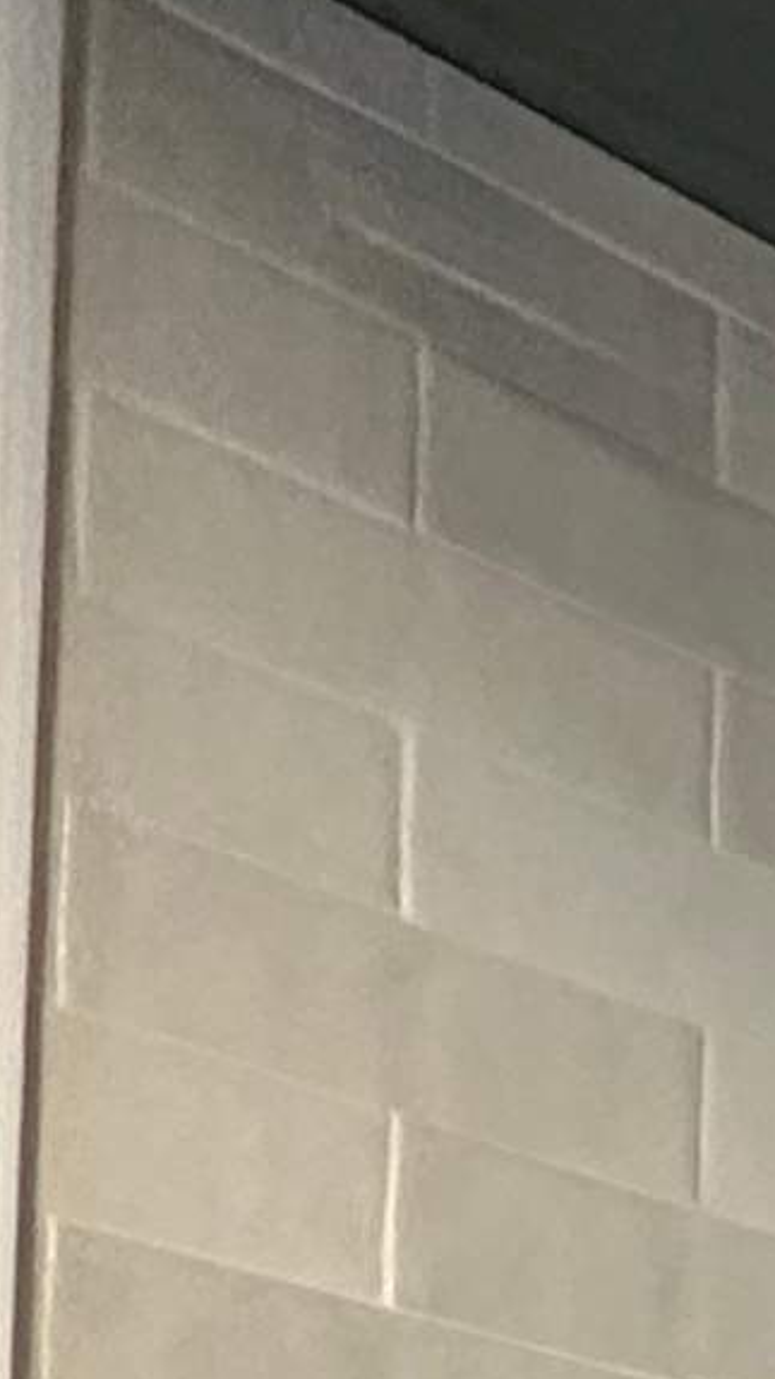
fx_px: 3913
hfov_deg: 7.5
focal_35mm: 107
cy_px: 2312
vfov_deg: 17.2
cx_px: 3186
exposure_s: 1/60
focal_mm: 2.22
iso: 320
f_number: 2.2
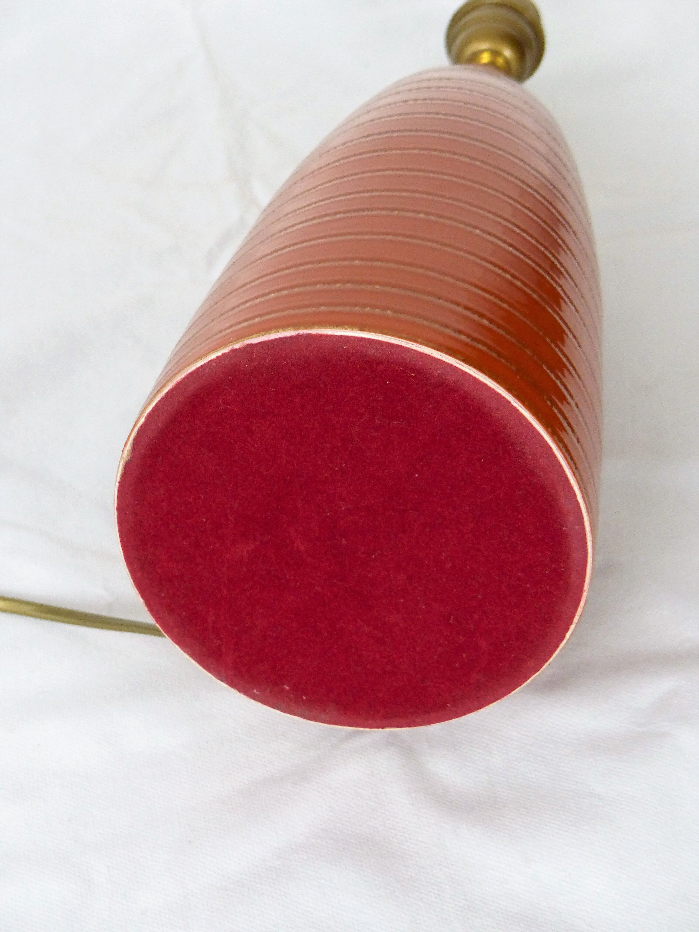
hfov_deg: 19.4
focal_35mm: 76
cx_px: 350
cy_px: 466
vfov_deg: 25.7
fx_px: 2046
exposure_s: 1/60
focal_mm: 13
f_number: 2.8
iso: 400
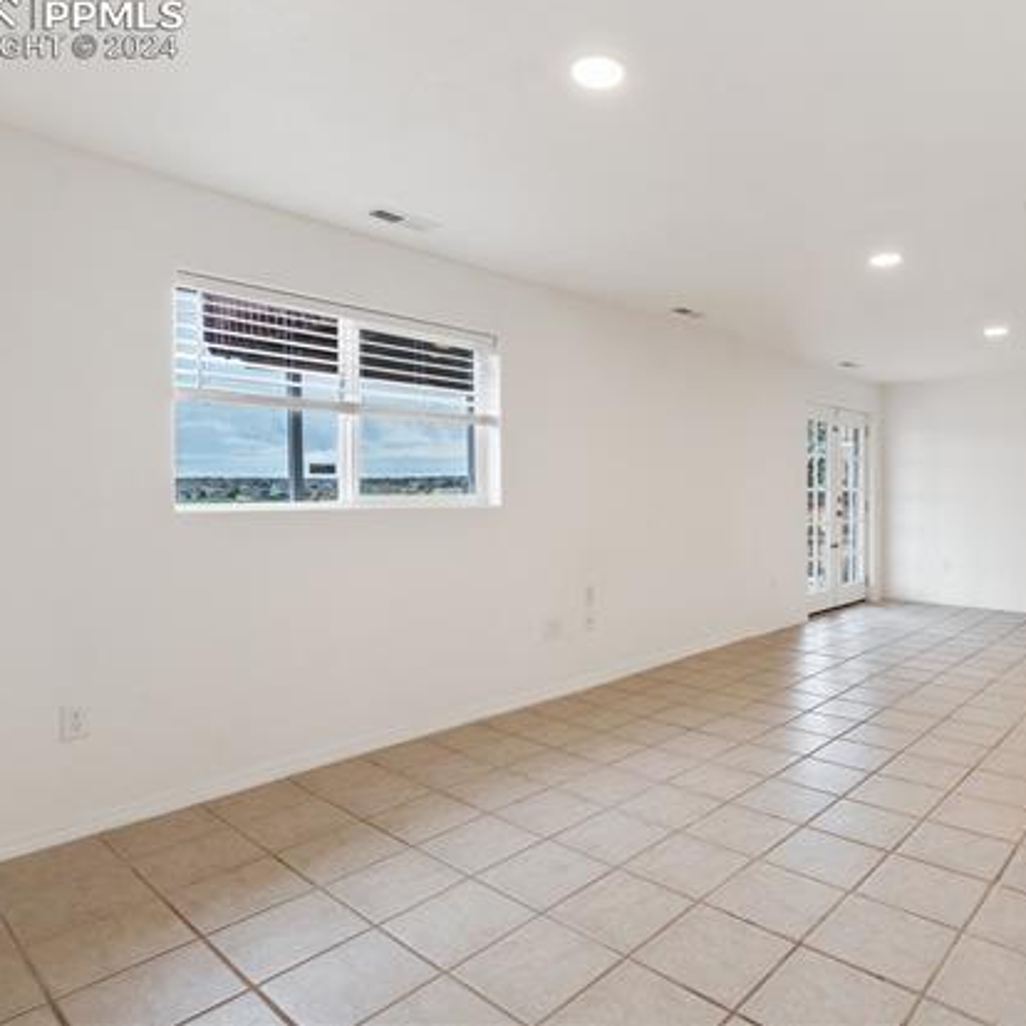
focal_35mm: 21
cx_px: 667
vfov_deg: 72.1
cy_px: 501
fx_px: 704
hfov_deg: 70.5
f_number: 7.1
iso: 250
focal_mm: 16
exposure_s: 1/10
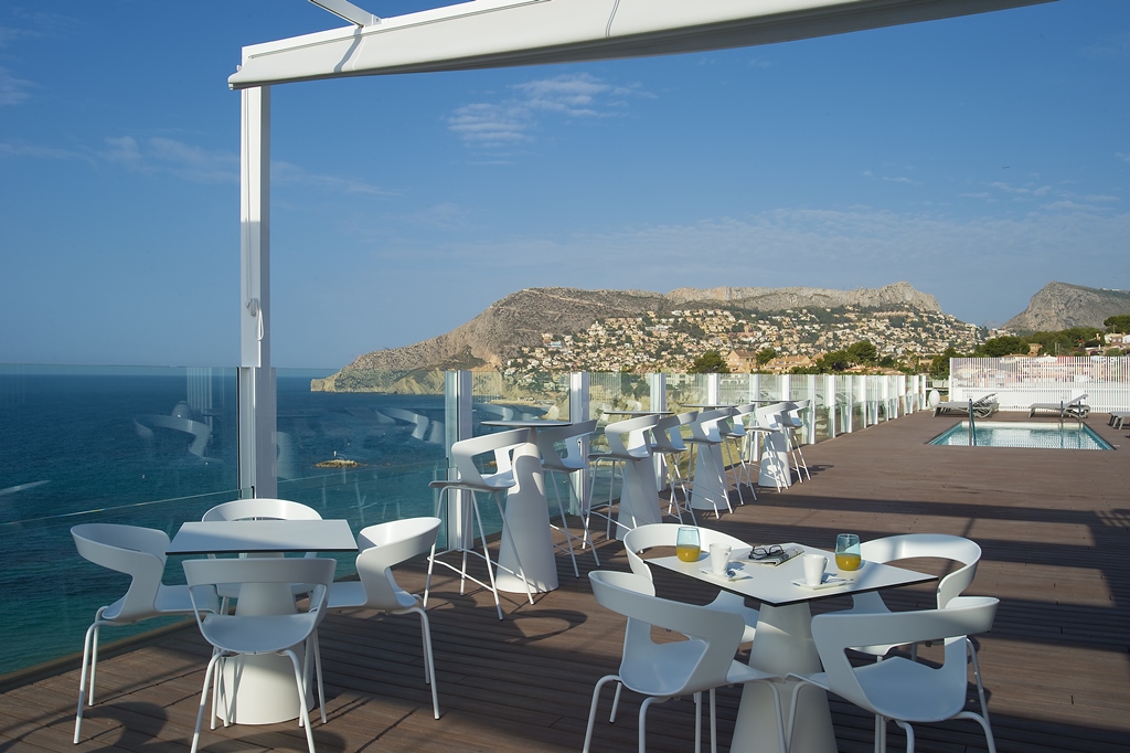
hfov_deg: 61.9
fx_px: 941
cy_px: 376
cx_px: 565
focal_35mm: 30
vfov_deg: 43.6
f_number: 16
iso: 100
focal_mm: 30
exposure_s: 1/125
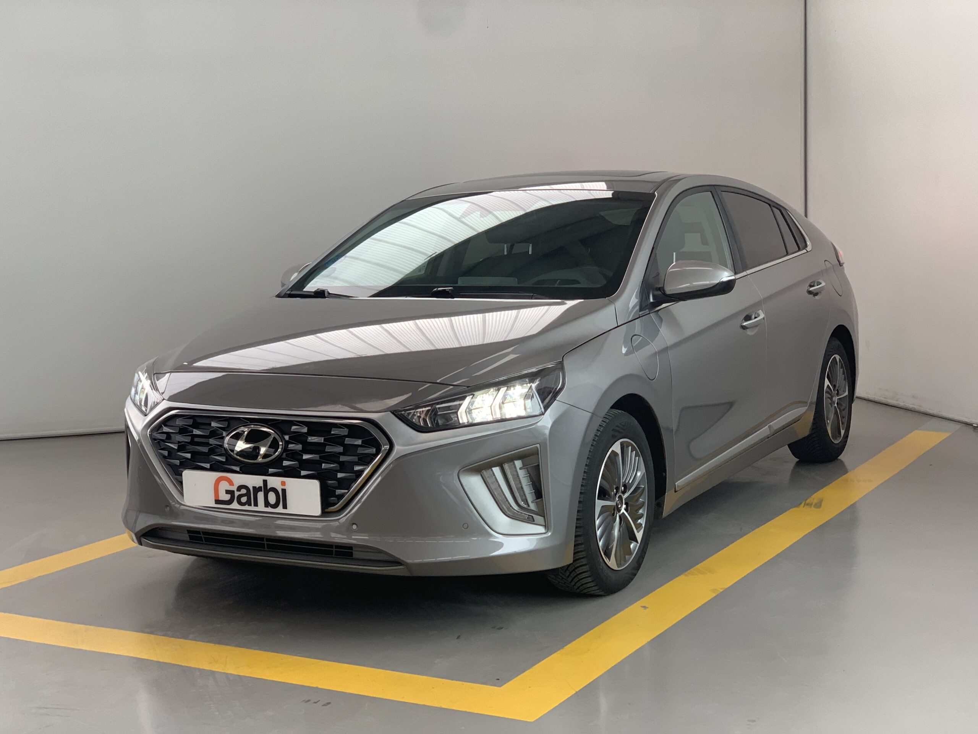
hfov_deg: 36.8
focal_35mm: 52
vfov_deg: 28.0
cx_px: 489
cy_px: 367
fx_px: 1469
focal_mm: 6
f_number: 2.4
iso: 100
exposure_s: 1/122
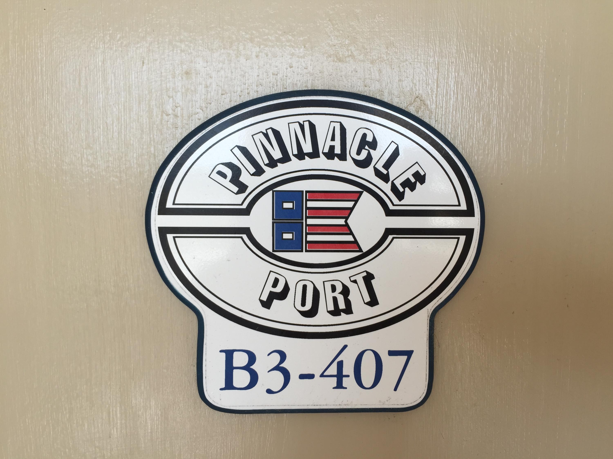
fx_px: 514
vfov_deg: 48.2
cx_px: 306
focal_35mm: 29
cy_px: 230
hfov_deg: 61.7
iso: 32
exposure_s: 1/146
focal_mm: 4.15
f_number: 2.2
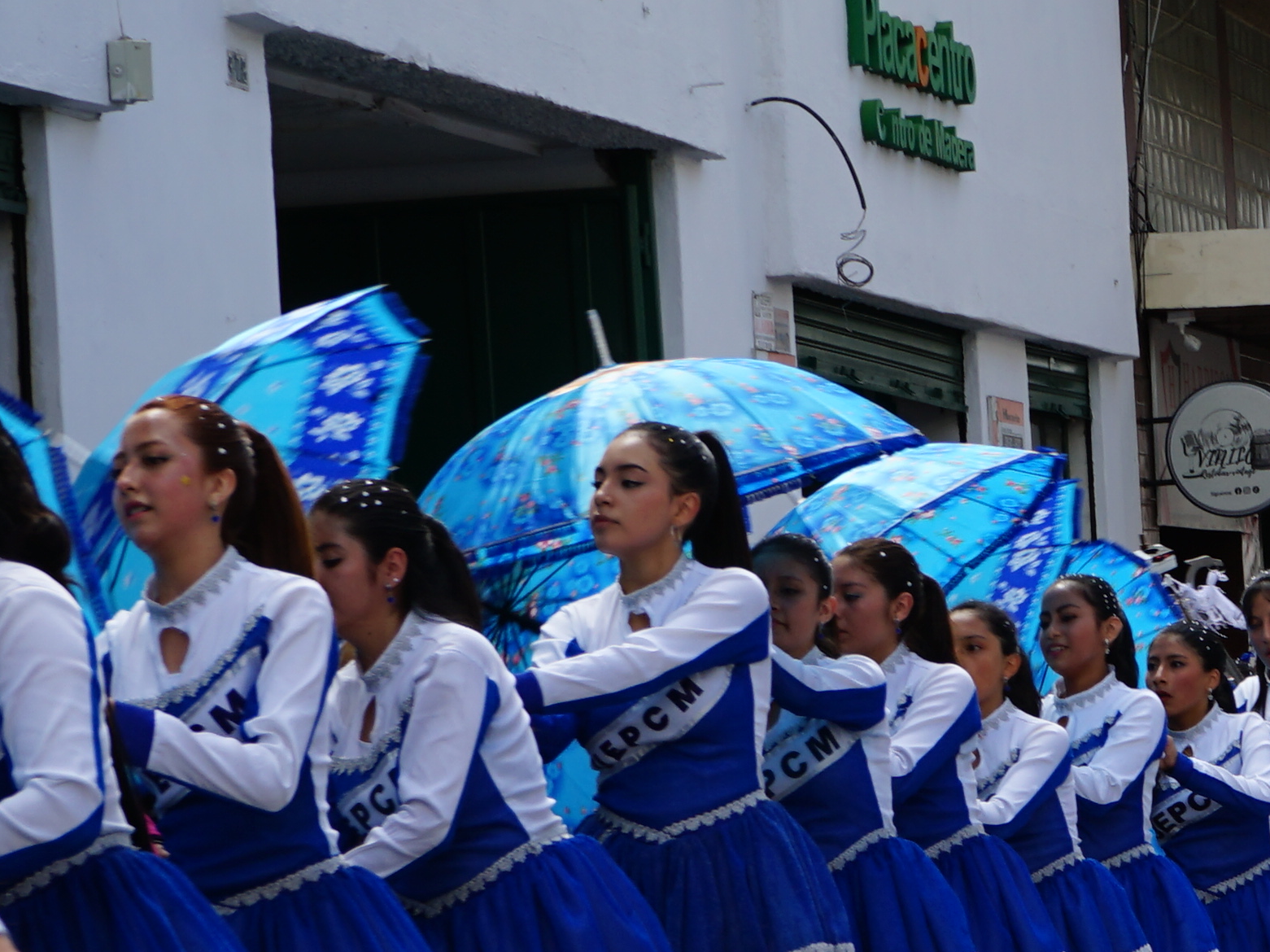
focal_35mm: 207
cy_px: 774
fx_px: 7593
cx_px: 1808
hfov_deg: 9.3
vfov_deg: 7.2
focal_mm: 56
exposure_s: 1/125
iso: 100
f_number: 10
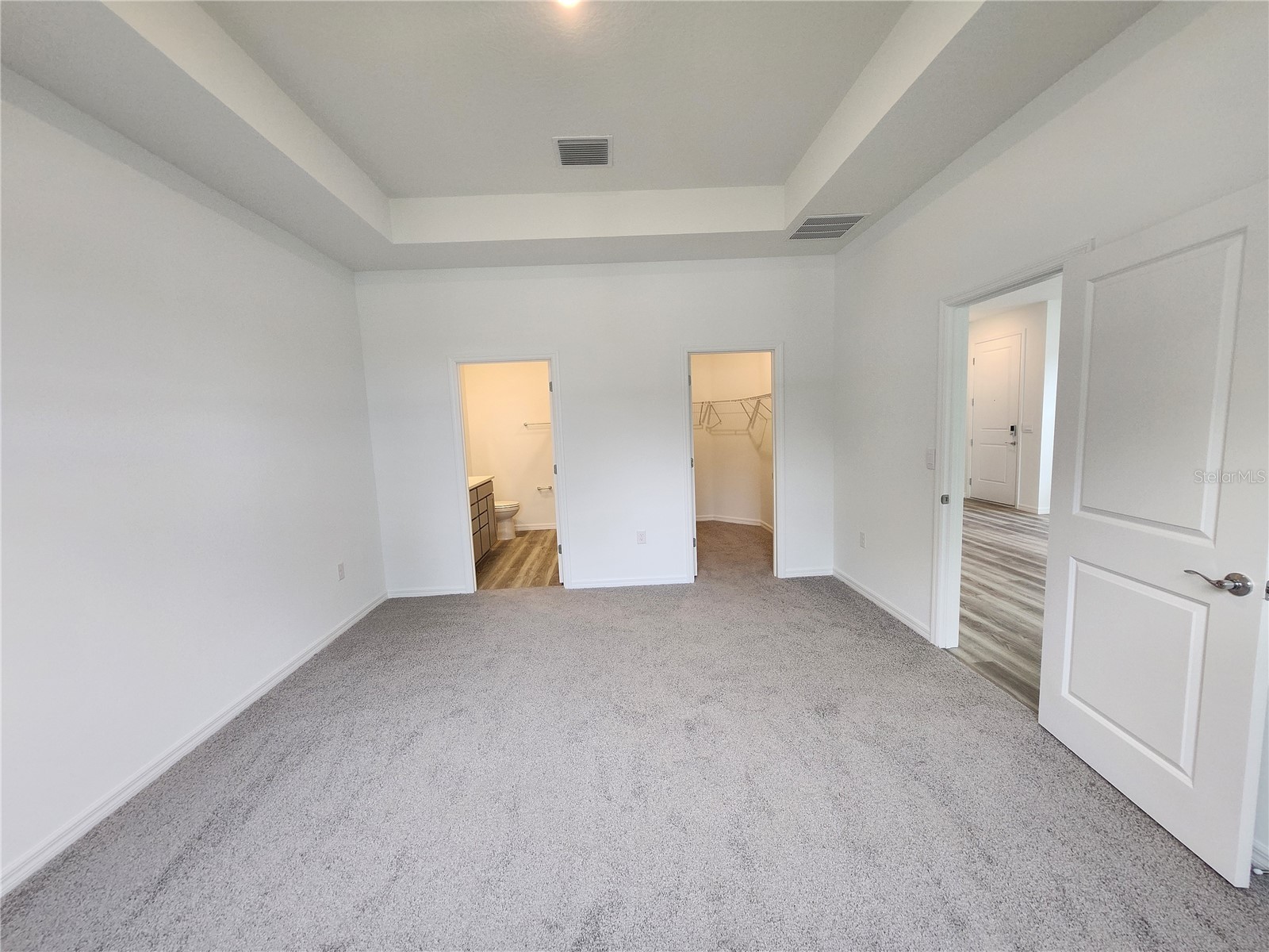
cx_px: 634
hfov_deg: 106.2
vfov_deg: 89.9
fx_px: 477
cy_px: 476
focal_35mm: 13
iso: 160
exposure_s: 1/60
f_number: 2.2
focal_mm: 1.74
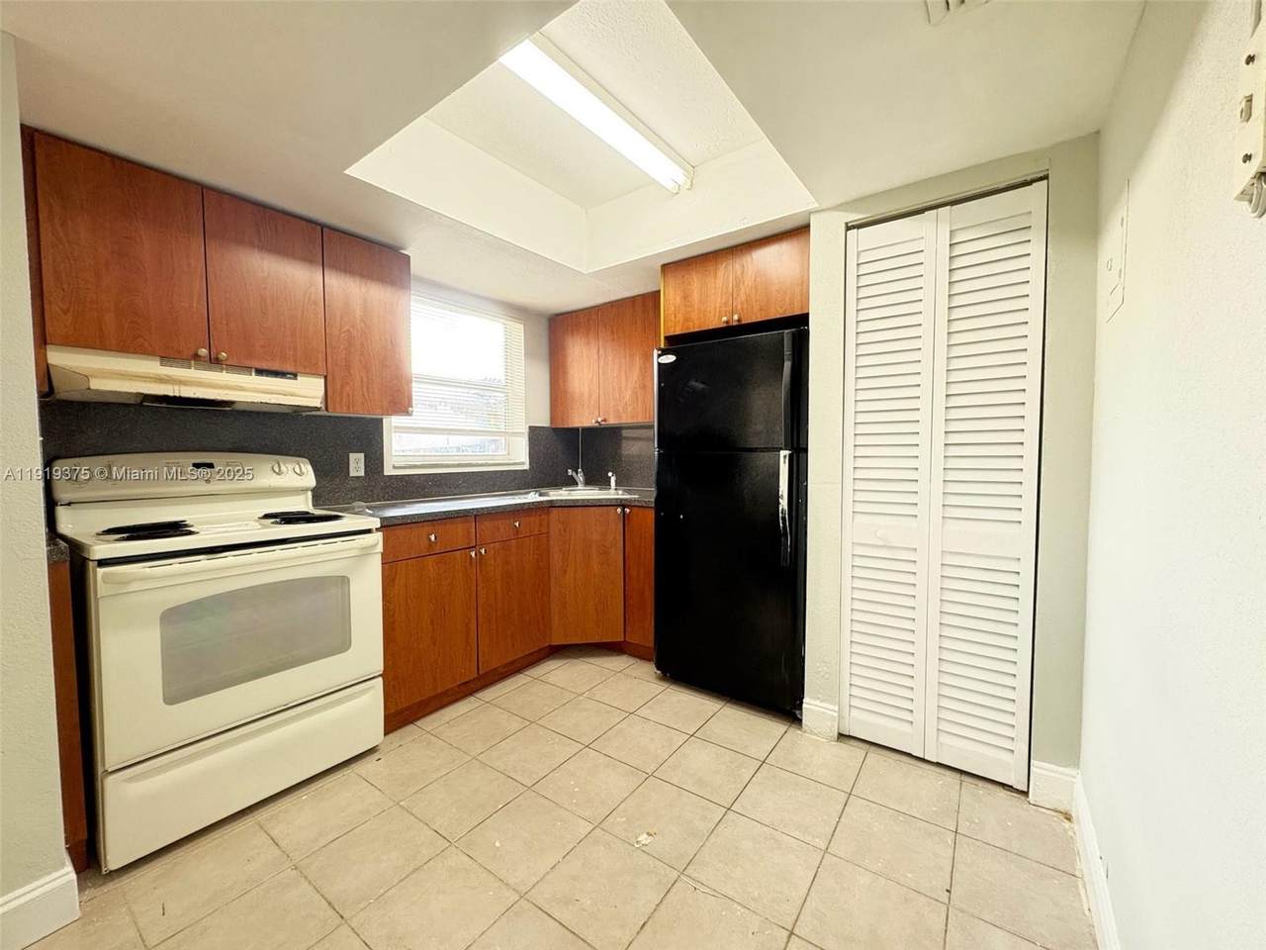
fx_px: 512
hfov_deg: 102.1
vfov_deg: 85.7
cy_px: 475
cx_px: 633
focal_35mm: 14
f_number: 2.2
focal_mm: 2.22
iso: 400
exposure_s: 1/60
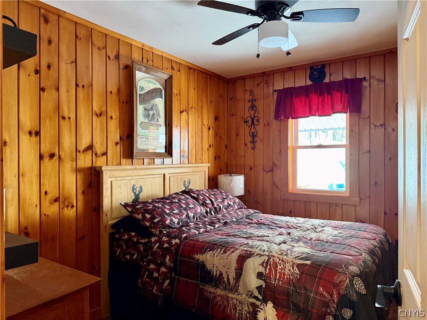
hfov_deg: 71.6
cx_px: 214
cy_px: 160
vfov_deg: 56.8
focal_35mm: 24
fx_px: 296
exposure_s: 1/60
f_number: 1.78
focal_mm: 6.76
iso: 800
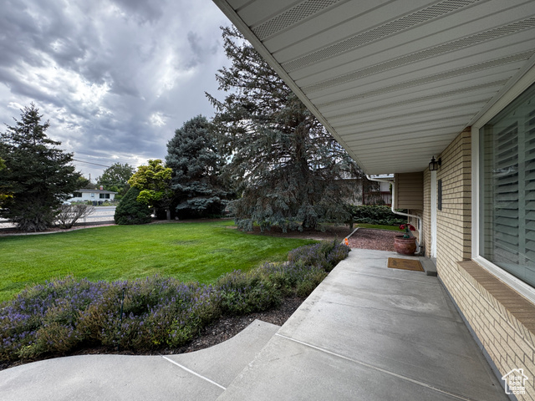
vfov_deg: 85.7
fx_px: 216
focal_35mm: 14
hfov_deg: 102.1
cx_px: 268
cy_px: 200
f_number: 2.2
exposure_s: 1/214
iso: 40
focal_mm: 2.22
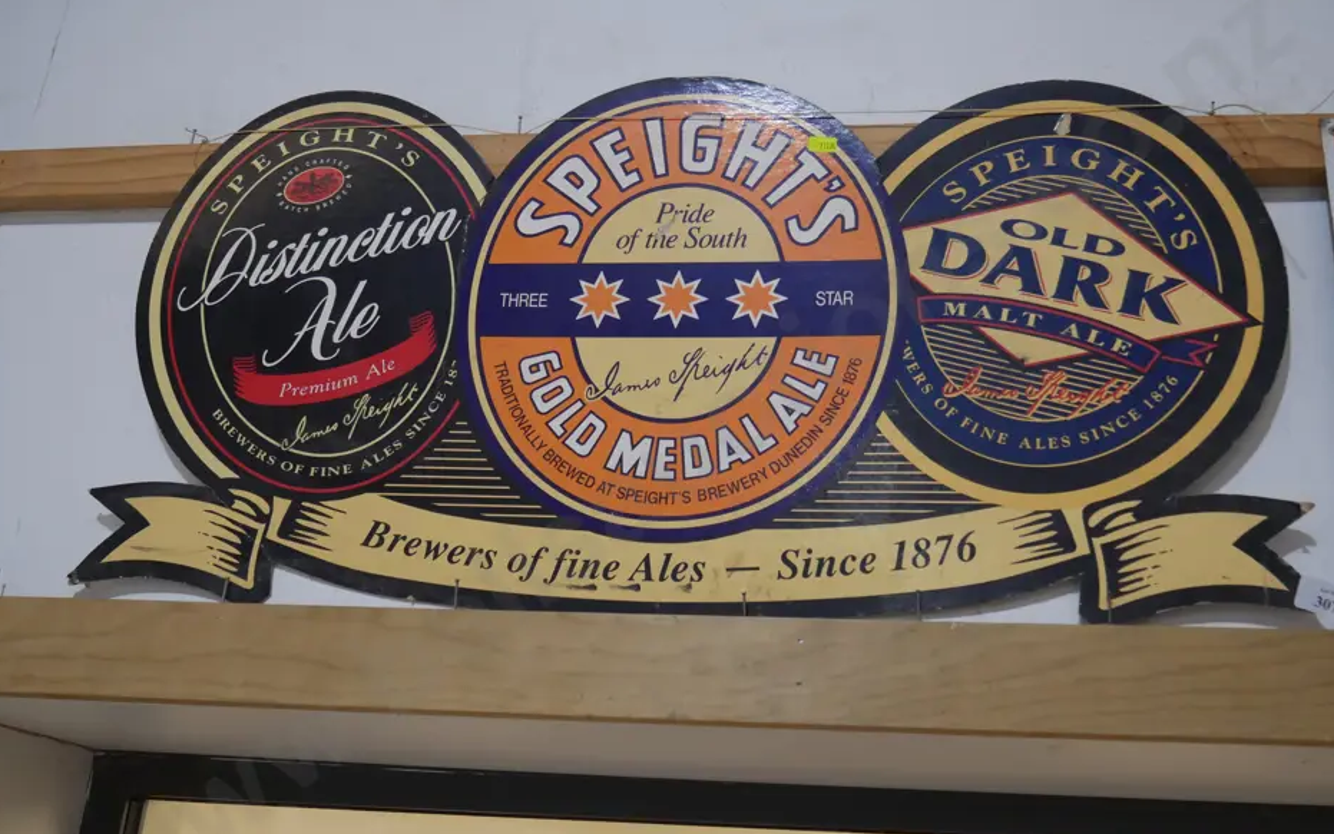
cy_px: 456
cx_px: 692
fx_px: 1273
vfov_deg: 36.3
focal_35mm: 35
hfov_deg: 55.3
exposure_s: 1/60
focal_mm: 15
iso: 640
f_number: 3.6
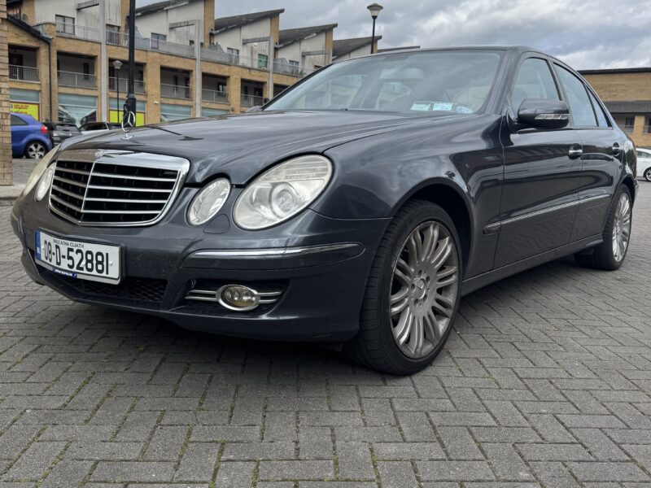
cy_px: 244
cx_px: 326
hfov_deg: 71.6
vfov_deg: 56.8
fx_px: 451
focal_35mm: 24
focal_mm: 6.76
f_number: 1.78
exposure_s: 1/3247
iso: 80
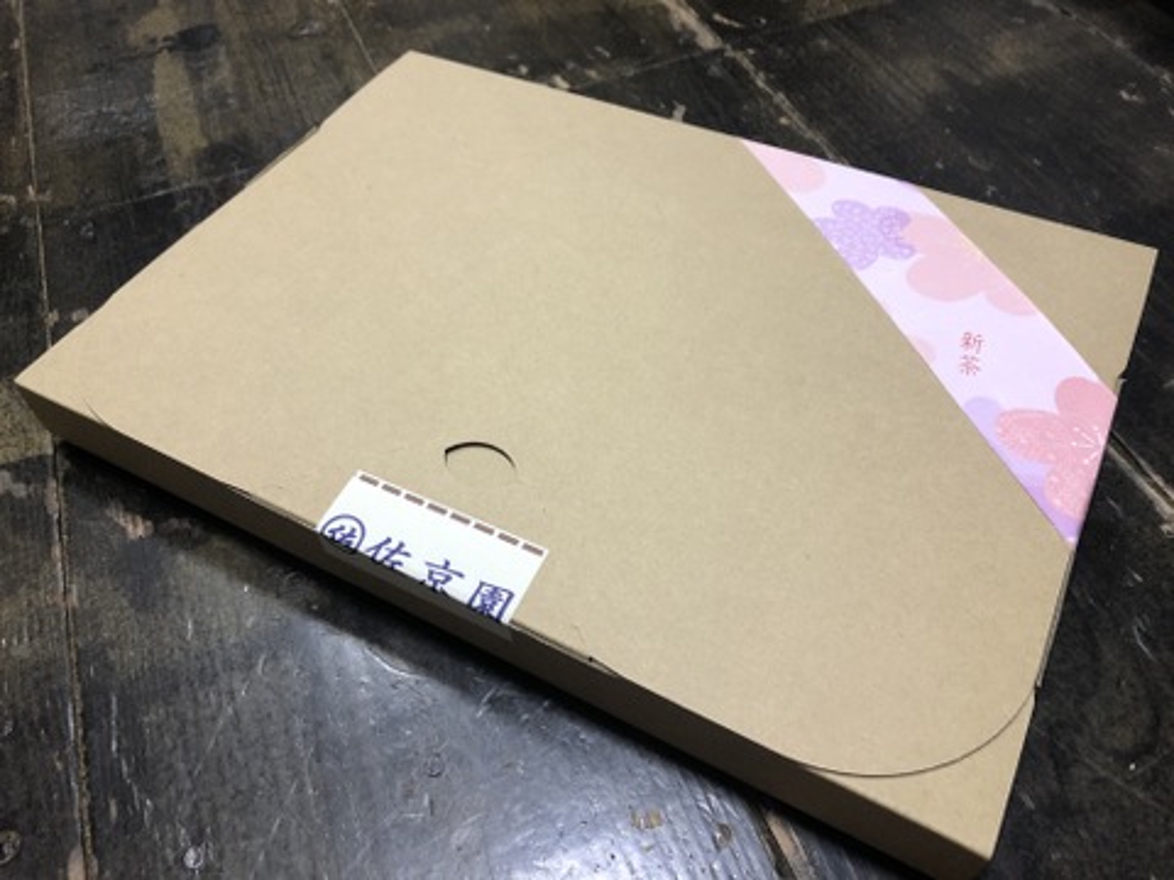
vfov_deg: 49.7
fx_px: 950
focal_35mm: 28
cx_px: 587
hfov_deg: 63.4
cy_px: 440
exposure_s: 1/15
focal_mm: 3.99
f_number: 1.8
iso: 50
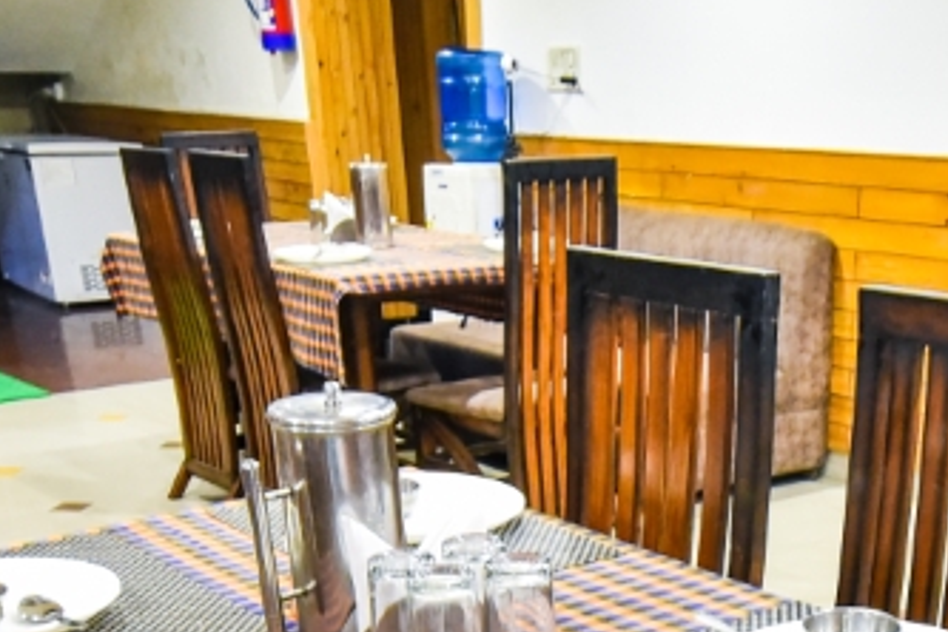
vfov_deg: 23.3
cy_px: 801
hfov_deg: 36.9
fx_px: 1369
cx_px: 753
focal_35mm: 52
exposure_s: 1/10
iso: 3200
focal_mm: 16
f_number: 8
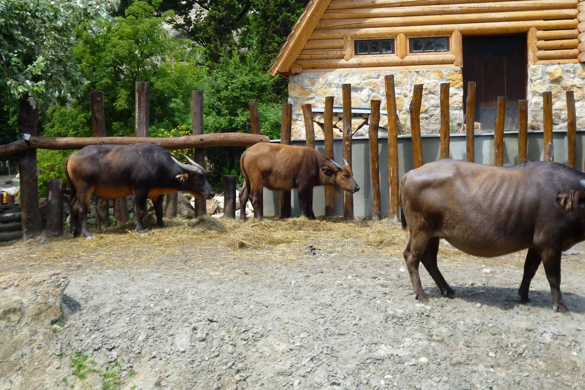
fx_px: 829
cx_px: 306
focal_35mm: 51
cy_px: 146
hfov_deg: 38.9
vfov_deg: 26.4
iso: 100
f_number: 3.7
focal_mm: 7.3
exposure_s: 1/250
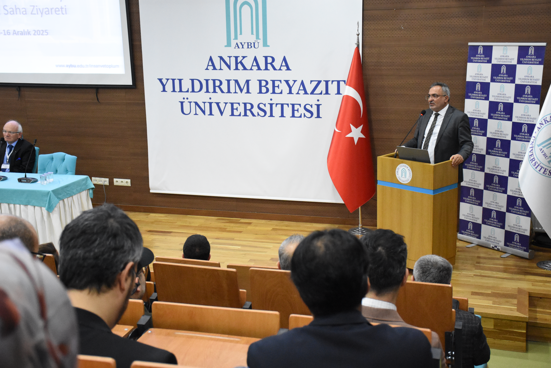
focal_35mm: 51
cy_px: 184
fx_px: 781
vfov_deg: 26.5
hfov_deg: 38.9
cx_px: 276
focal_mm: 34
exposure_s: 1/80
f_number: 4.2
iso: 5000
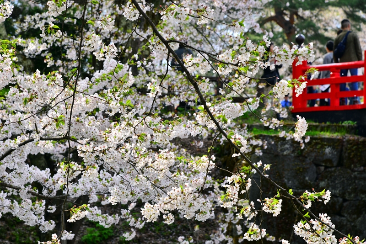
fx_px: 1119
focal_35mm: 110
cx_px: 183
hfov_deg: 18.6
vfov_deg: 12.5
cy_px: 122
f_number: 9
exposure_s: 1/320
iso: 400
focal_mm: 110
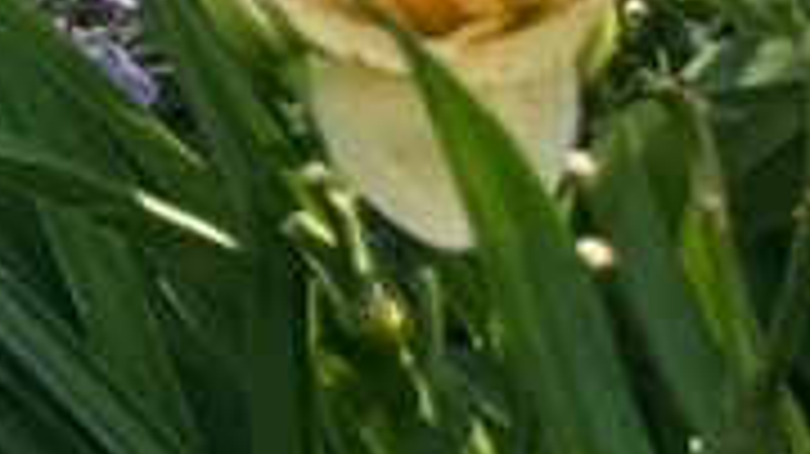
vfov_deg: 5.8
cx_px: -2340
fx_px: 4486
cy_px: -130
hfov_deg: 7.5
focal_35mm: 209
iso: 80
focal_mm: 6.76
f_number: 1.78
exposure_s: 1/1488
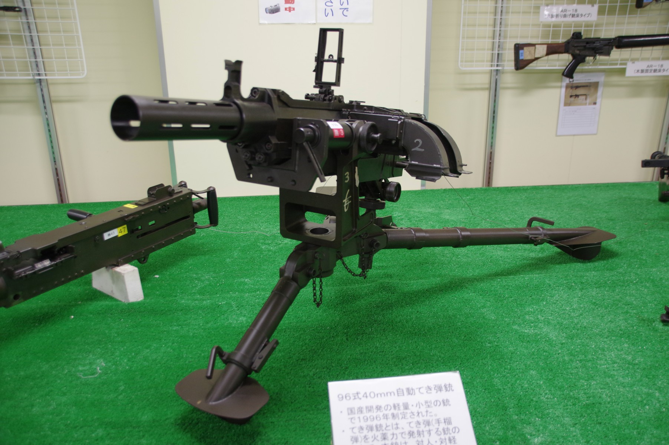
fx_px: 613
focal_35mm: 33
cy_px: 222
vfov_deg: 39.9
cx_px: 334
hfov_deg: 57.3
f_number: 4
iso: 800
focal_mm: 22
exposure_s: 1/50
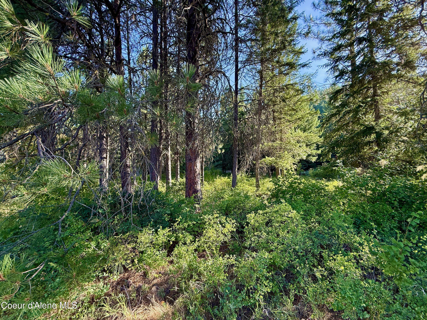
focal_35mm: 14
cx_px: 214
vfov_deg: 85.7
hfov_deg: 102.1
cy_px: 160
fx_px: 173
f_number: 2.2
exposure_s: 1/191
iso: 64
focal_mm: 2.22
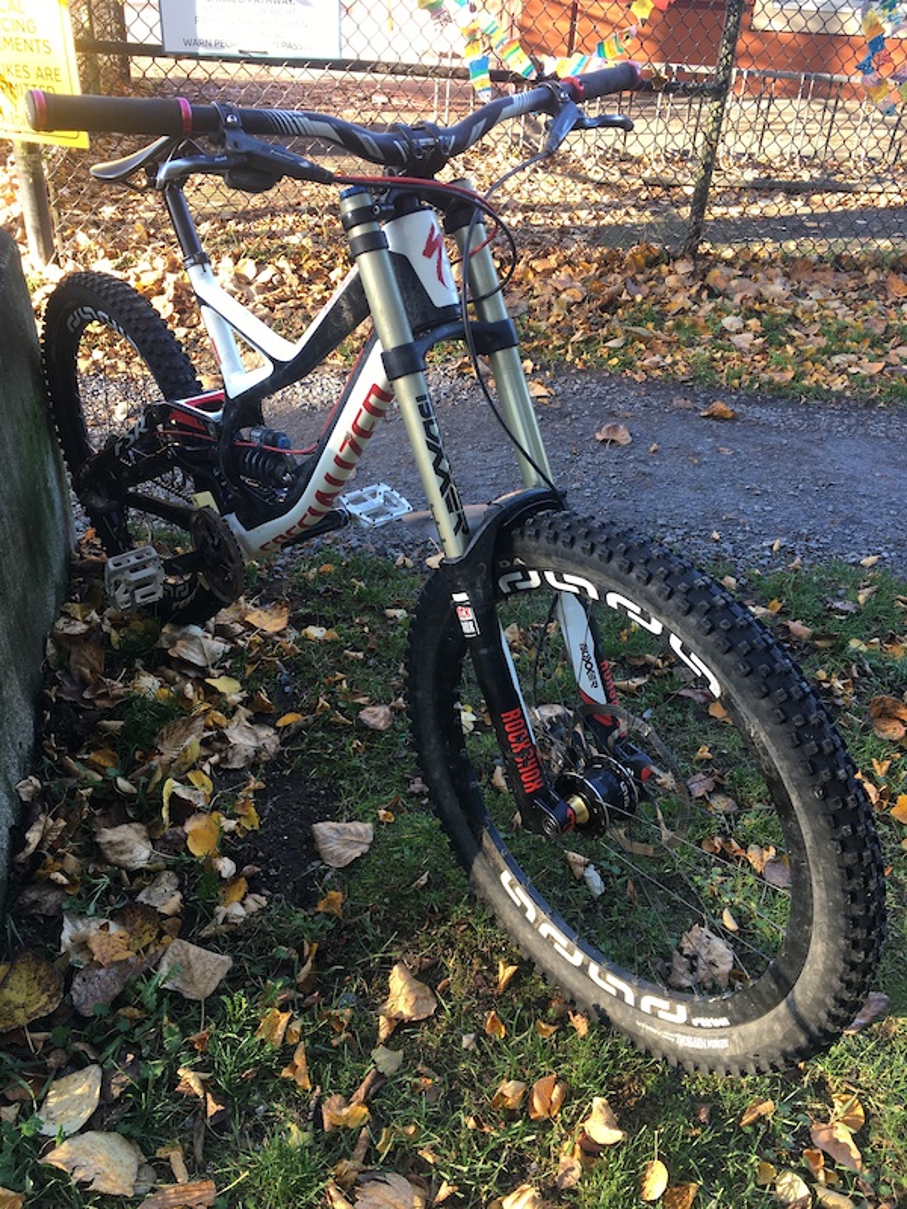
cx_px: 454
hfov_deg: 48.2
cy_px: 604
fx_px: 1013
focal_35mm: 29
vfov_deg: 61.7
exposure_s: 1/60
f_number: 2.2
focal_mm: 4.15
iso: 25
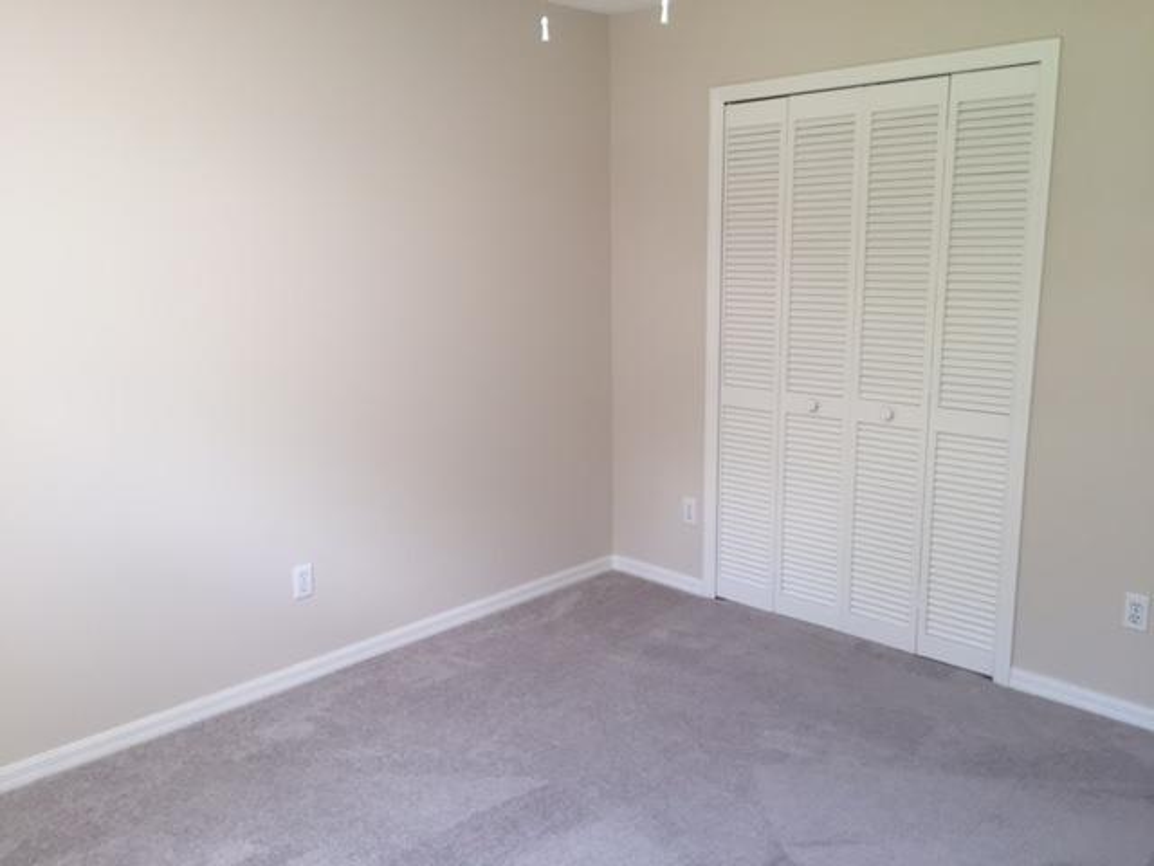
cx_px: 577
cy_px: 433
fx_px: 967
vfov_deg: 48.2
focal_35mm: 29
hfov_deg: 61.7
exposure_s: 1/33
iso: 32
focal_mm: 4.15
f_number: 2.2
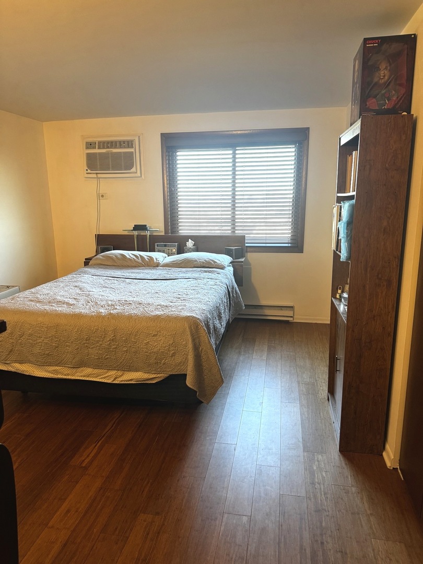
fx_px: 391
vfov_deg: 71.6
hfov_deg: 56.8
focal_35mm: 24
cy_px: 282
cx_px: 212
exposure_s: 1/60
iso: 250
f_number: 1.78
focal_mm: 6.76
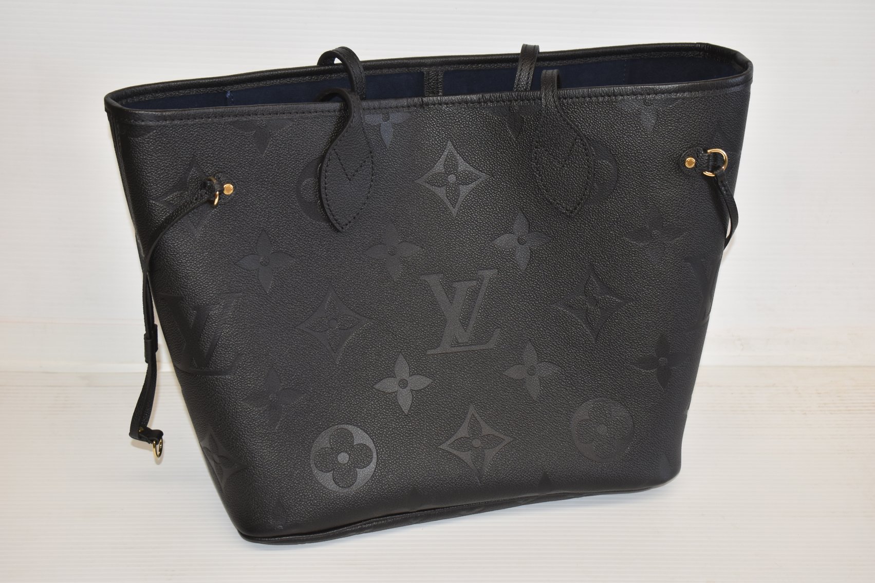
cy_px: 292
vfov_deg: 22.6
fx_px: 1458
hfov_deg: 33.4
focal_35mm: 60
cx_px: 438
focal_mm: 40
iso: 450
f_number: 5.6
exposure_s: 1/60
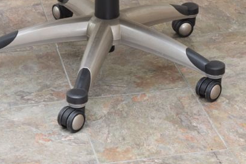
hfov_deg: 15.8
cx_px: 111
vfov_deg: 10.5
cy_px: 59
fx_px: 886
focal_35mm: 130
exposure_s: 1/100
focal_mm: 55
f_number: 5.6
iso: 800
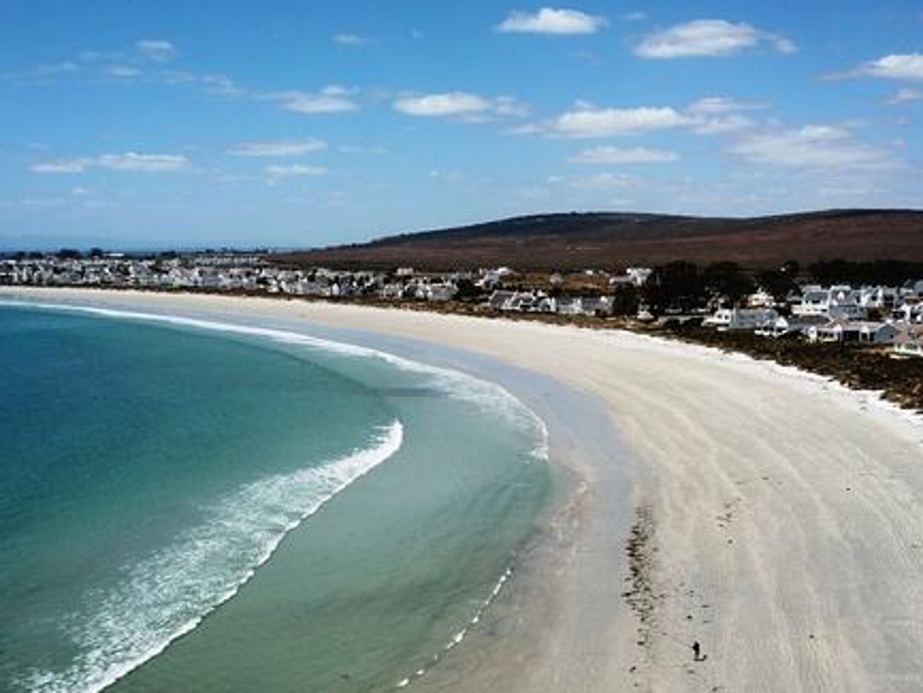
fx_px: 1280
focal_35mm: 48
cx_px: 465
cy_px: 456
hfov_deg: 39.6
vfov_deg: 30.1
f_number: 2.2
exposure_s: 1/3311
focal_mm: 4.73
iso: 100
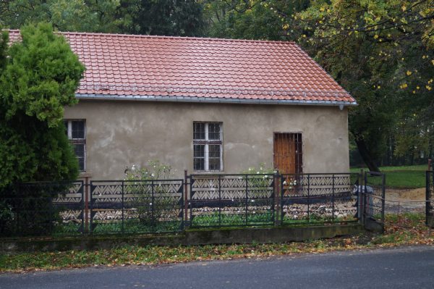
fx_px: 542
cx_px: 217
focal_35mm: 45
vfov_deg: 29.8
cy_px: 144
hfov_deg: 43.6
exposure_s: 1/160
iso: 400
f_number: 4.5
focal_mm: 30
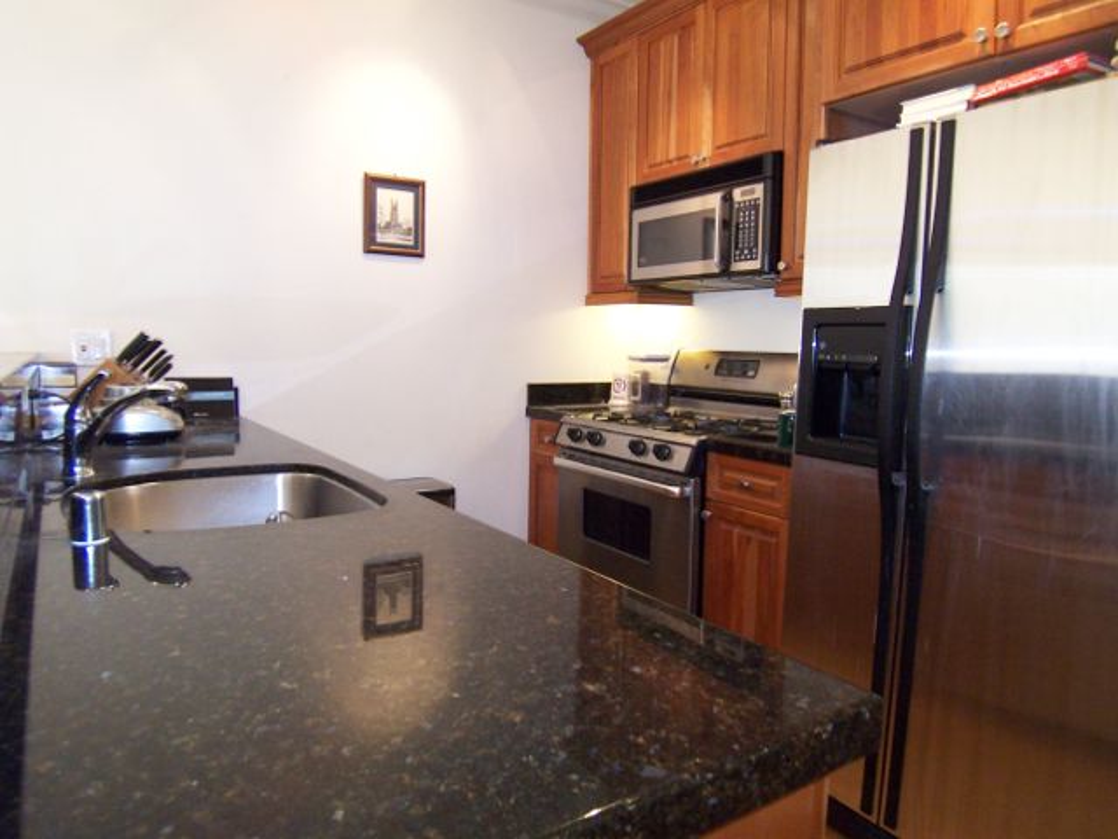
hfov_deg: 73.9
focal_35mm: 23
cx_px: 559
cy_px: 420
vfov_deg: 58.9
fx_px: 743
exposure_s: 1/30
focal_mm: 3.8
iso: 200
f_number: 2.8
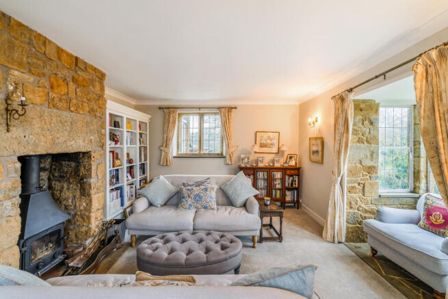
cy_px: 150
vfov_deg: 73.8
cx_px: 224
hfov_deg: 96.7
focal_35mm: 16
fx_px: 199
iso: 400
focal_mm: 16
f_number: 8
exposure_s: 1/3
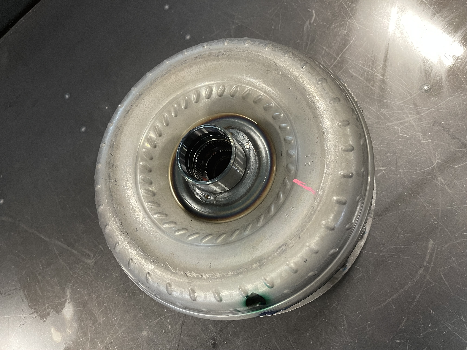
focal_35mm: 26
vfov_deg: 53.1
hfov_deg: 67.3
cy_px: 175
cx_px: 234
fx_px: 351
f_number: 1.6
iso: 250
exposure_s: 1/60
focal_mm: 5.1
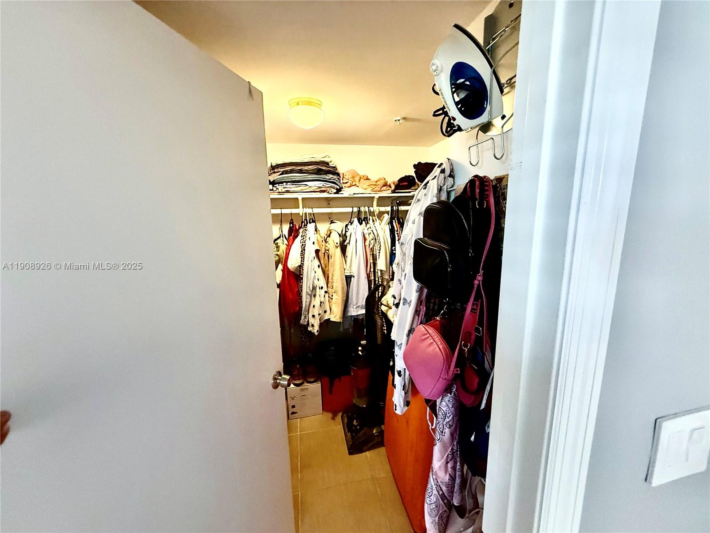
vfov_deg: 85.7
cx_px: 355
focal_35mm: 14
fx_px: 287
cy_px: 266
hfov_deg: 102.1
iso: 500
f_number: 2.2
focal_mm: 2.22
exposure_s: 1/60
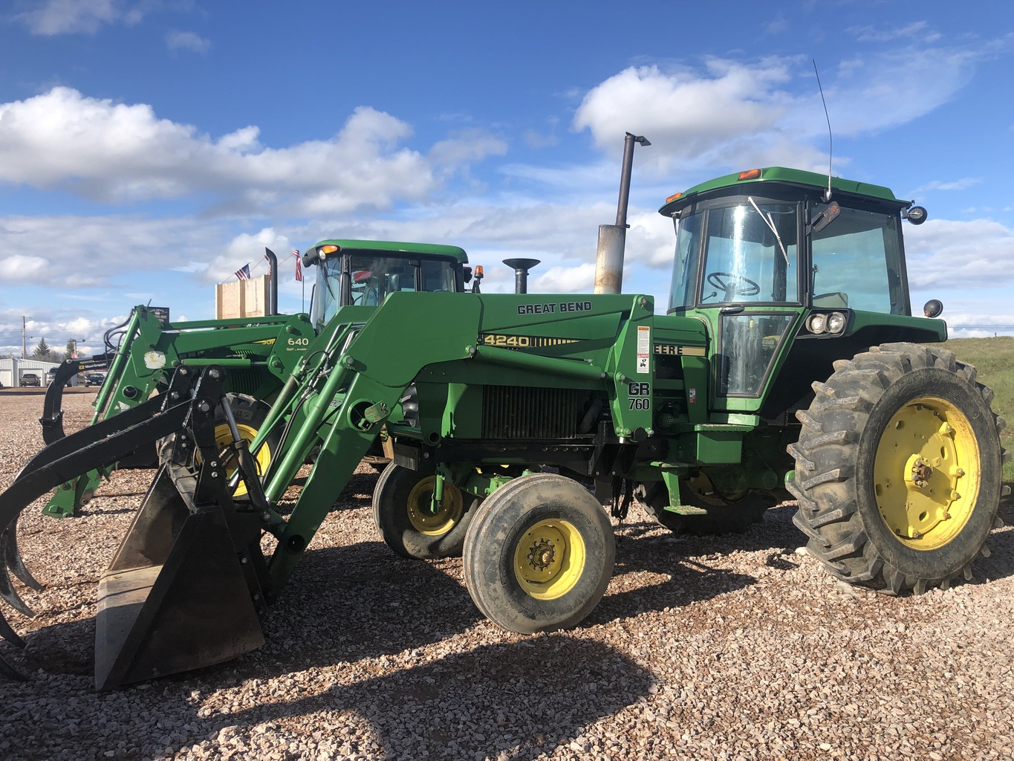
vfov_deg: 49.8
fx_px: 820
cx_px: 507
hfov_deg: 63.4
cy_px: 380
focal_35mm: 28
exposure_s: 1/1600
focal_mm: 4
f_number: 1.8
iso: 20
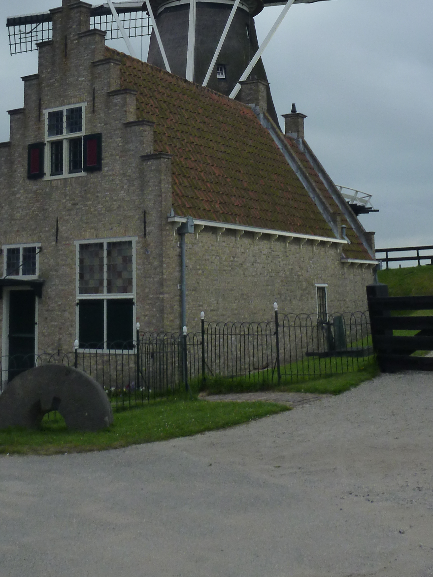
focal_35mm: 52
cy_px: 54
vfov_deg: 34.7
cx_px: 221
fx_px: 867
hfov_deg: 28.0
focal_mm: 4.9
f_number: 3.3
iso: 125
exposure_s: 1/400
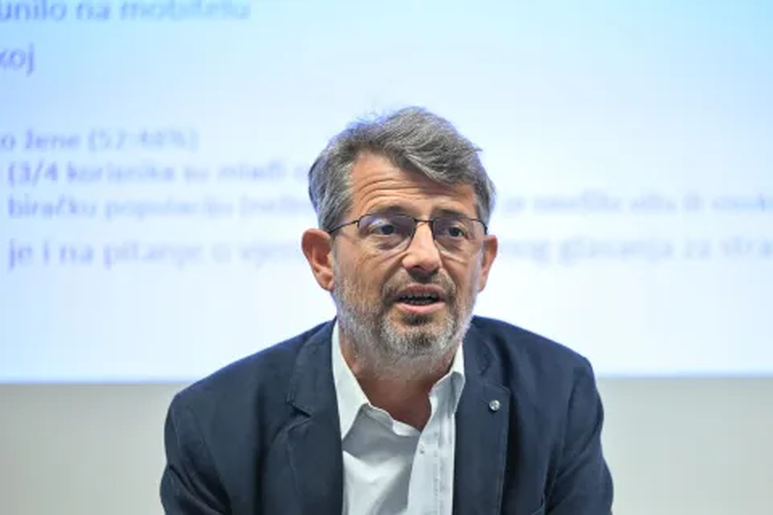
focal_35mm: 130
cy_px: 258
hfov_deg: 15.8
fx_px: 2791
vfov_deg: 10.5
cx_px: 386
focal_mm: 130
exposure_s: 1/160
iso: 1250
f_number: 2.8
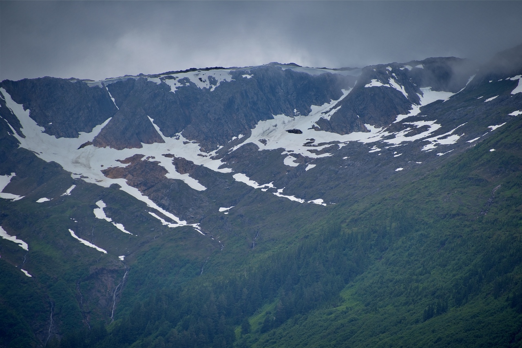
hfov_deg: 6.9
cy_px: 174
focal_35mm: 300
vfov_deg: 4.6
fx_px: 4351
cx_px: 261
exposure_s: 1/640
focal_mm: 300
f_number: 5.6
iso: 220
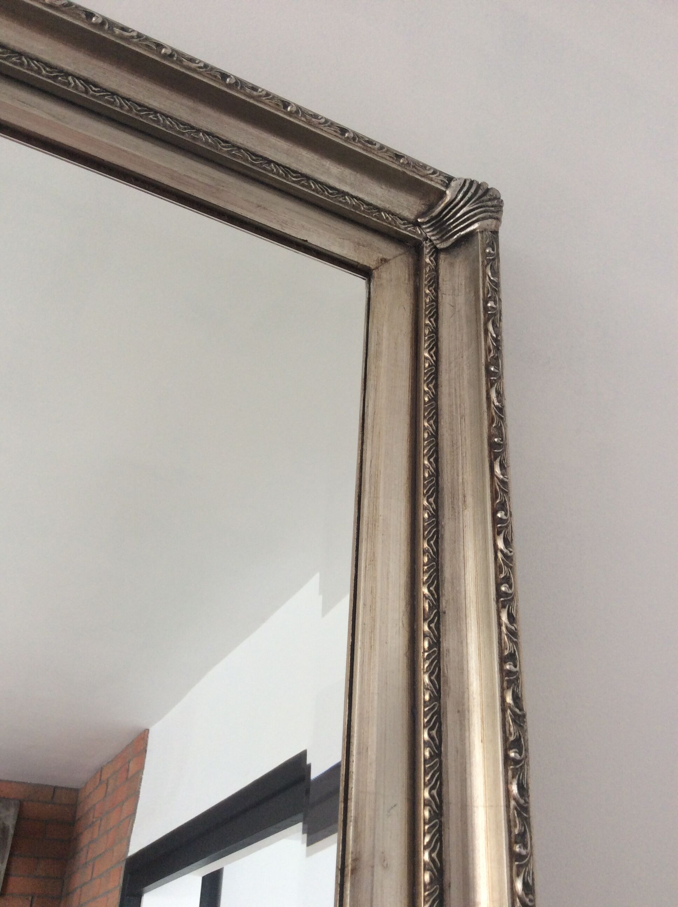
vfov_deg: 56.9
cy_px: 454
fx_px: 838
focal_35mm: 32
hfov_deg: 44.1
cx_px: 339
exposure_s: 1/25
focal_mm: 3.3
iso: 50
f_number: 2.4
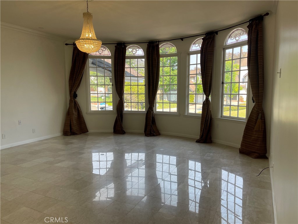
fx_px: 215
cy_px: 112
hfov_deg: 69.4
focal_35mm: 25
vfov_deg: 54.9
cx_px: 149
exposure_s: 1/310
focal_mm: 5.1
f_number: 1.6
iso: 32
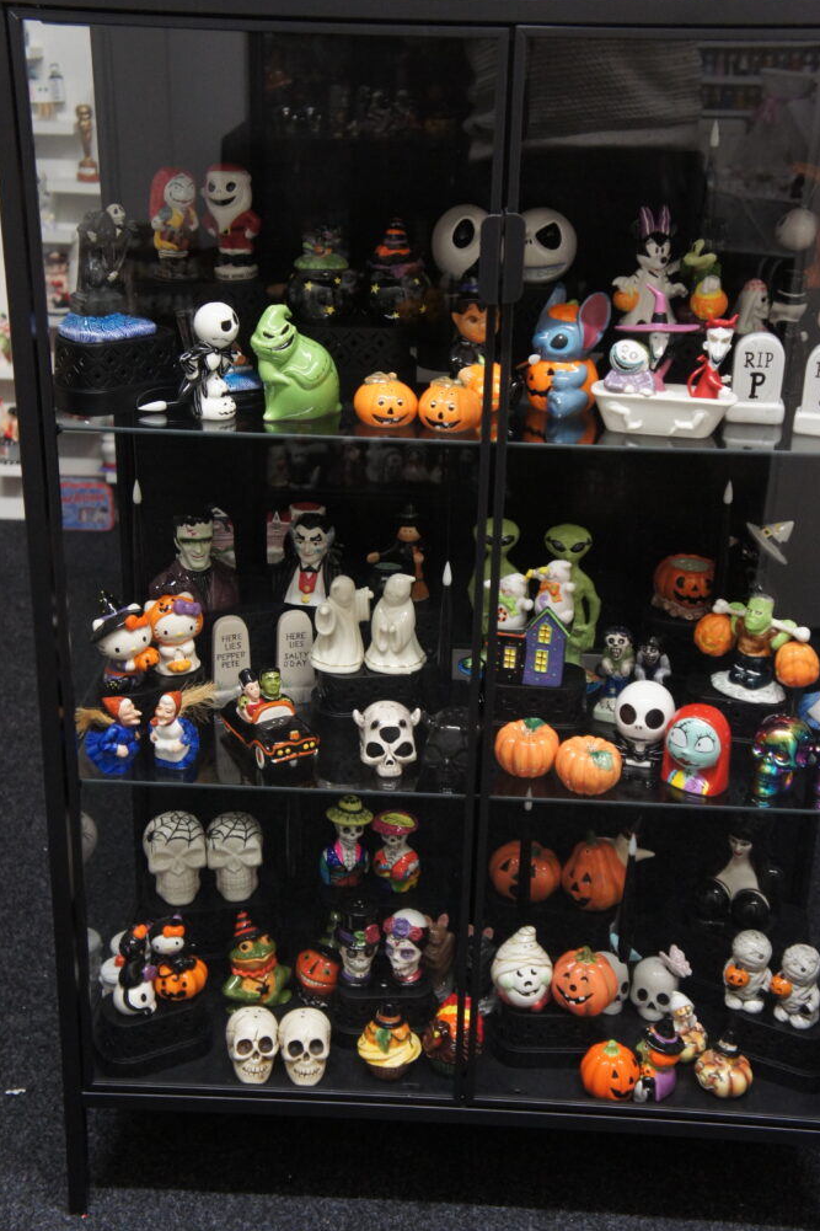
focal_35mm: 46
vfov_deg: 42.8
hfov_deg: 29.2
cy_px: 612
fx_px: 1572
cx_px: 415
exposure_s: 1/25
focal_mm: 30
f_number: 4
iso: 1600
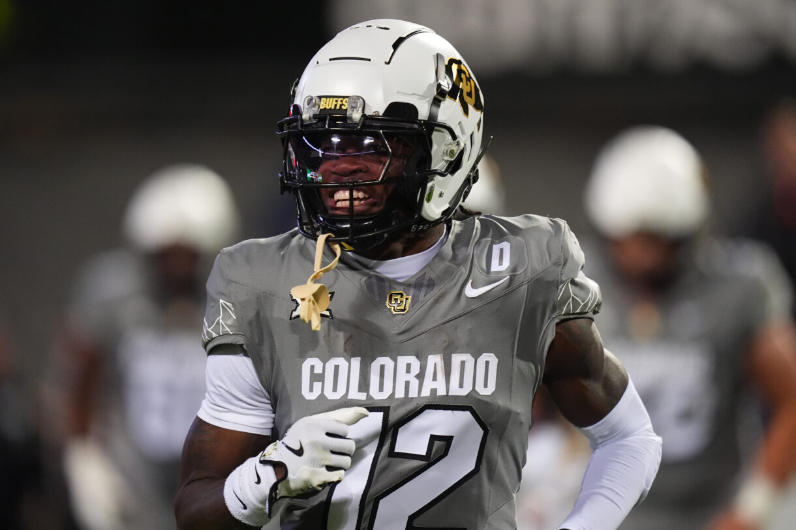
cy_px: 265
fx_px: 8843
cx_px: 398
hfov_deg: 5.2
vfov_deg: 3.4
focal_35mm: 400
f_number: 2.8
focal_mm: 400
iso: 5000
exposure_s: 1/2000
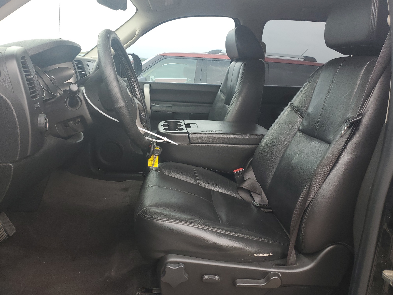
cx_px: 196
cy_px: 148
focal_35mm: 26
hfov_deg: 67.3
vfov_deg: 53.1
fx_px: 295
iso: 50
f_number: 1.5
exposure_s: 1/175
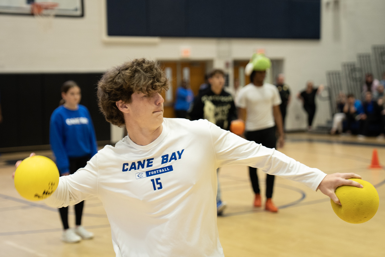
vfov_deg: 19.5
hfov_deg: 28.8
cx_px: 192
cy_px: 128
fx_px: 749
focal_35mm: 70
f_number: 2.8
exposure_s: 1/500
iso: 3200
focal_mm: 70
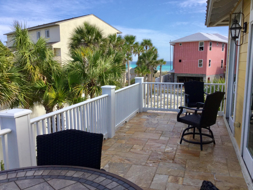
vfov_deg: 45.4
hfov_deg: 58.4
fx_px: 227
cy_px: 95
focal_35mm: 31
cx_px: 126
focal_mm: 3.3
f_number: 2.4
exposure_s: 1/1148
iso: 25
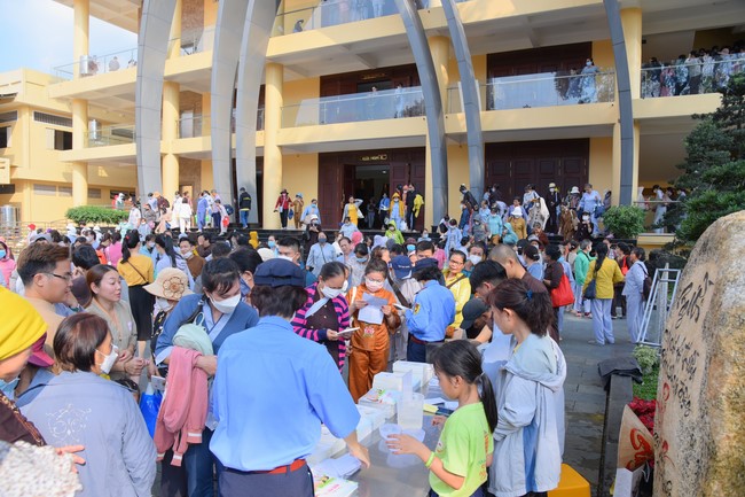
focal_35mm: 24
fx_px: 497
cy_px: 248
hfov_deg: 73.8
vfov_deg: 53.1
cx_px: 372
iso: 100
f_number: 6.3
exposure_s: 1/200
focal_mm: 24
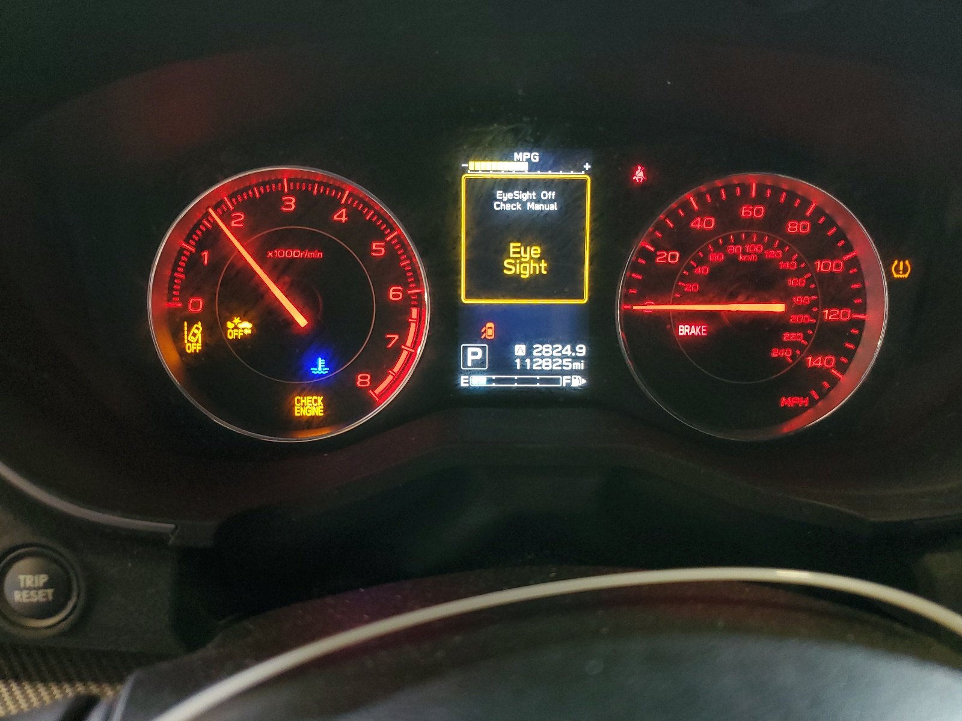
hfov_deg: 67.3
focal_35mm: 26
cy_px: 360
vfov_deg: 53.1
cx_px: 481
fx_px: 723
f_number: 1.5
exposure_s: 1/60.2
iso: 178
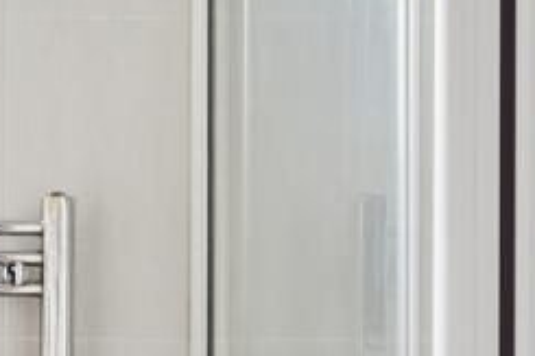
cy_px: 337
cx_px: -173
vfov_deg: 19.8
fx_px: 995
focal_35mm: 67
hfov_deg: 25.6
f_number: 5.6
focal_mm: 16
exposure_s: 1/5
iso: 320
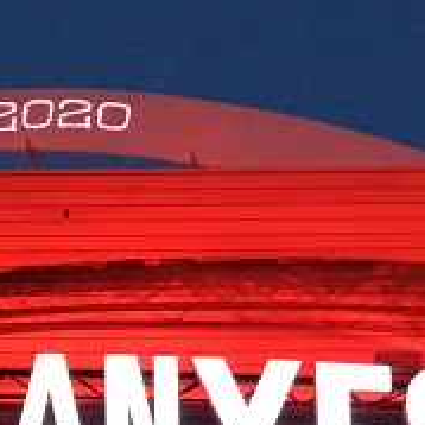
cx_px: -387
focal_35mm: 147
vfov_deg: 11.5
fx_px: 2042
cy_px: 589
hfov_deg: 11.0
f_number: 2.2
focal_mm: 4.15
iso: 200
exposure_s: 1/20
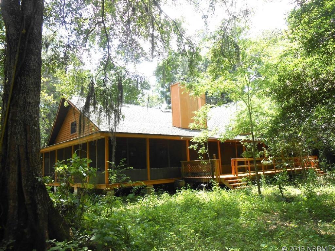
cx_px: 168
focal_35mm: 26
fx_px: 252
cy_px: 126
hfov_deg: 67.3
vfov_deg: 53.1
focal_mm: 4.6
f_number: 3.5
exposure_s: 1/200
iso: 80
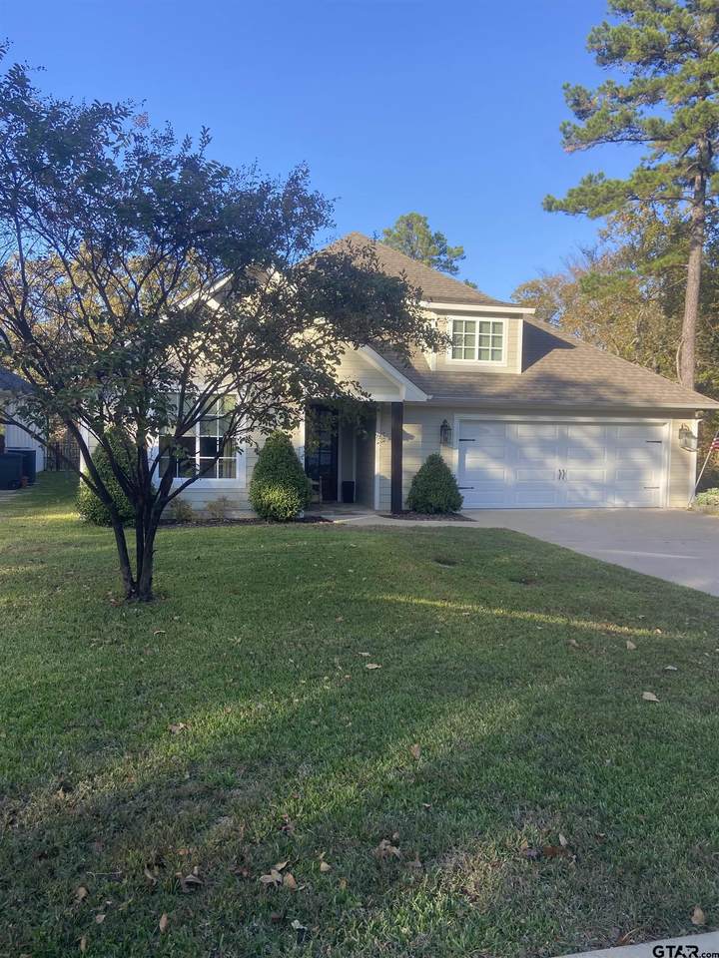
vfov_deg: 67.3
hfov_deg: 53.1
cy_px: 479
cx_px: 360
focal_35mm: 26
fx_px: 720
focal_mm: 4.25
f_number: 1.8
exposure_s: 1/822
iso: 32
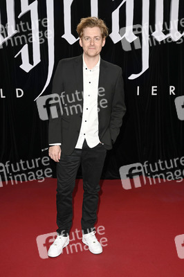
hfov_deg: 29.2
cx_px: 92
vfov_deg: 42.8
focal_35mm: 46
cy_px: 138
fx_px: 353
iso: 1250
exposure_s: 1/250
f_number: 5.6
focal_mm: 46
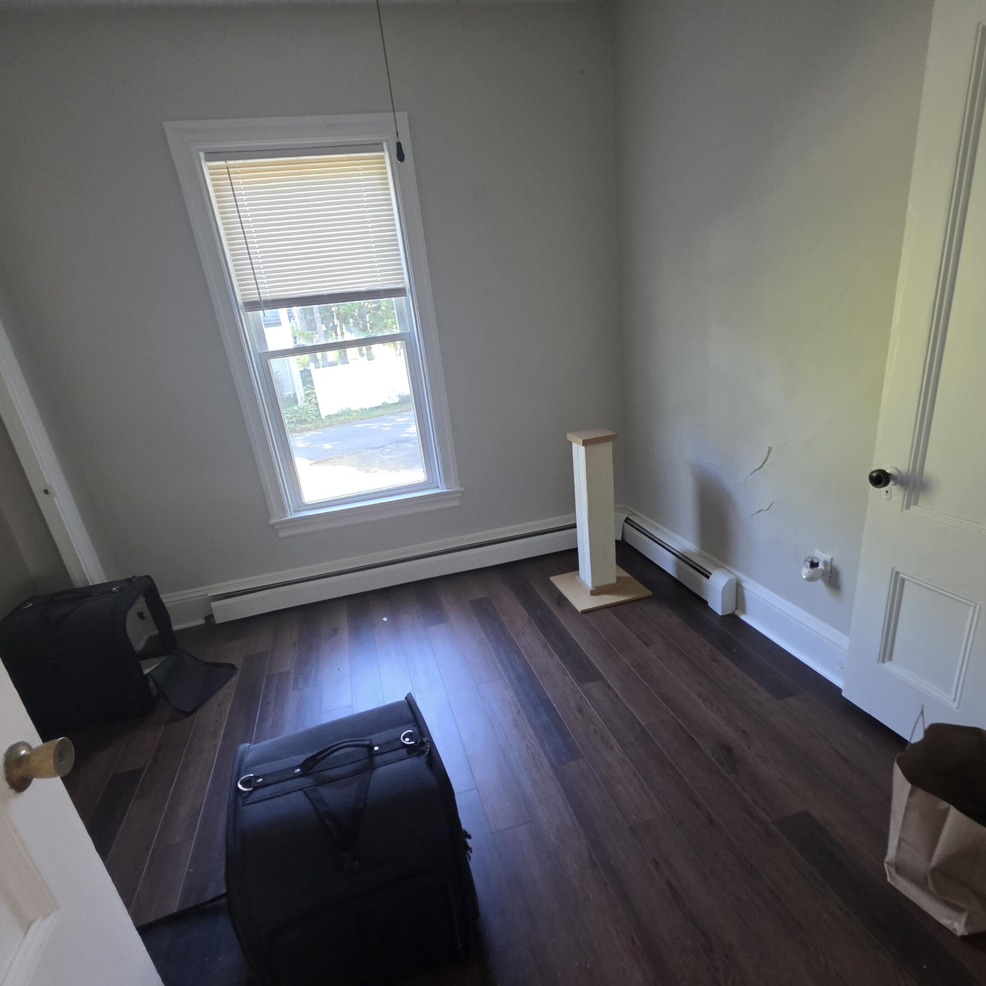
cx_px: 470
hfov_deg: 87.4
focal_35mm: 16
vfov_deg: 87.4
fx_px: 516
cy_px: 512
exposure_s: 1/60
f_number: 1.9
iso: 500
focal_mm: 2.2
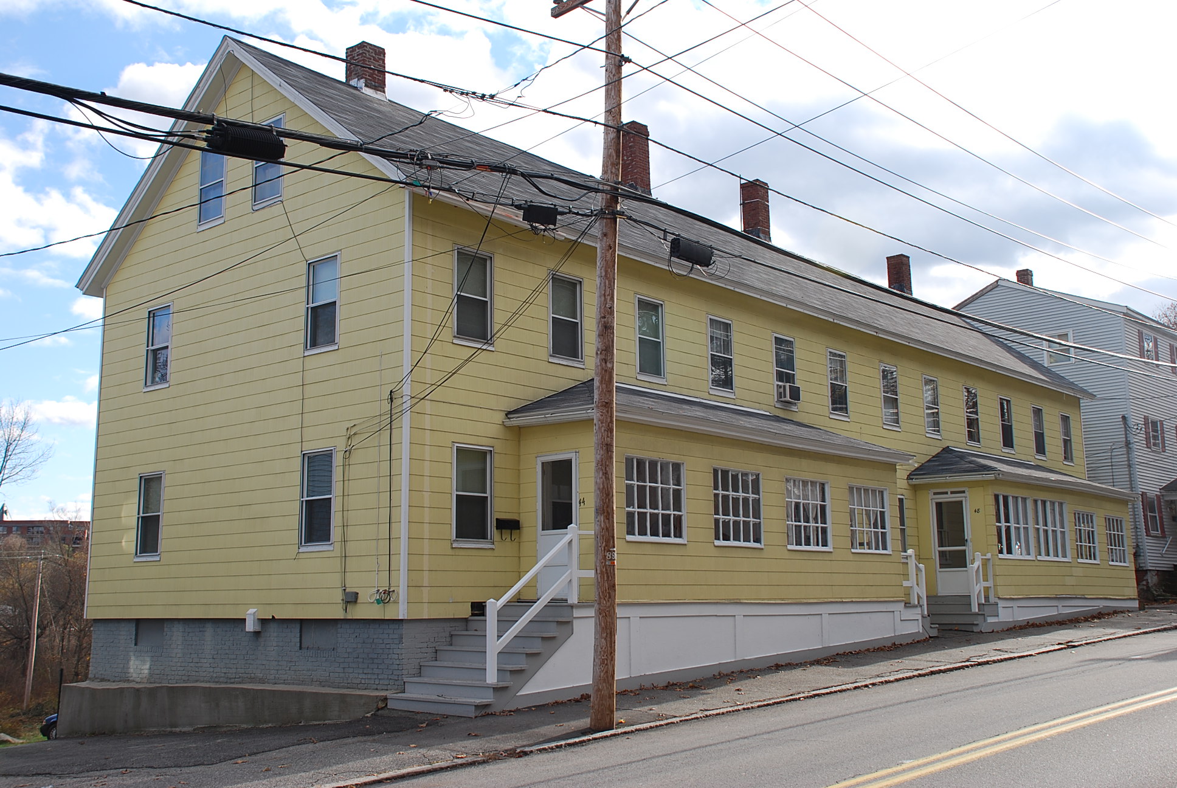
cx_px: 588
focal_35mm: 36
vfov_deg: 37.0
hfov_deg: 53.1
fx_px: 1178
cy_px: 394
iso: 100
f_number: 7.1
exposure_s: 1/200
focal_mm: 24
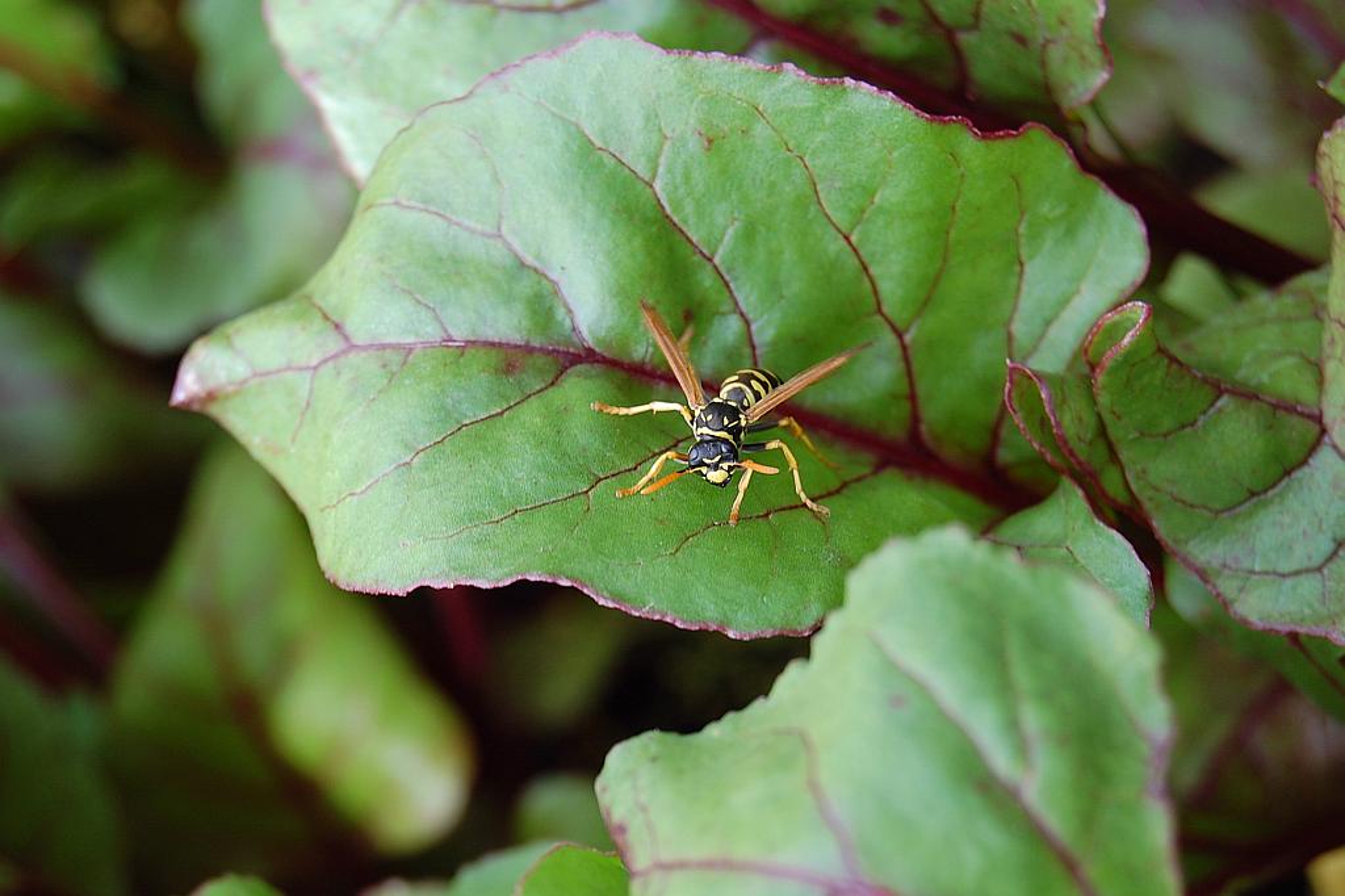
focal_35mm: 82
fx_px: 3081
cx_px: 672
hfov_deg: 24.6
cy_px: 448
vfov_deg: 16.5
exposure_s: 1/80
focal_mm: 55
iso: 200
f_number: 8
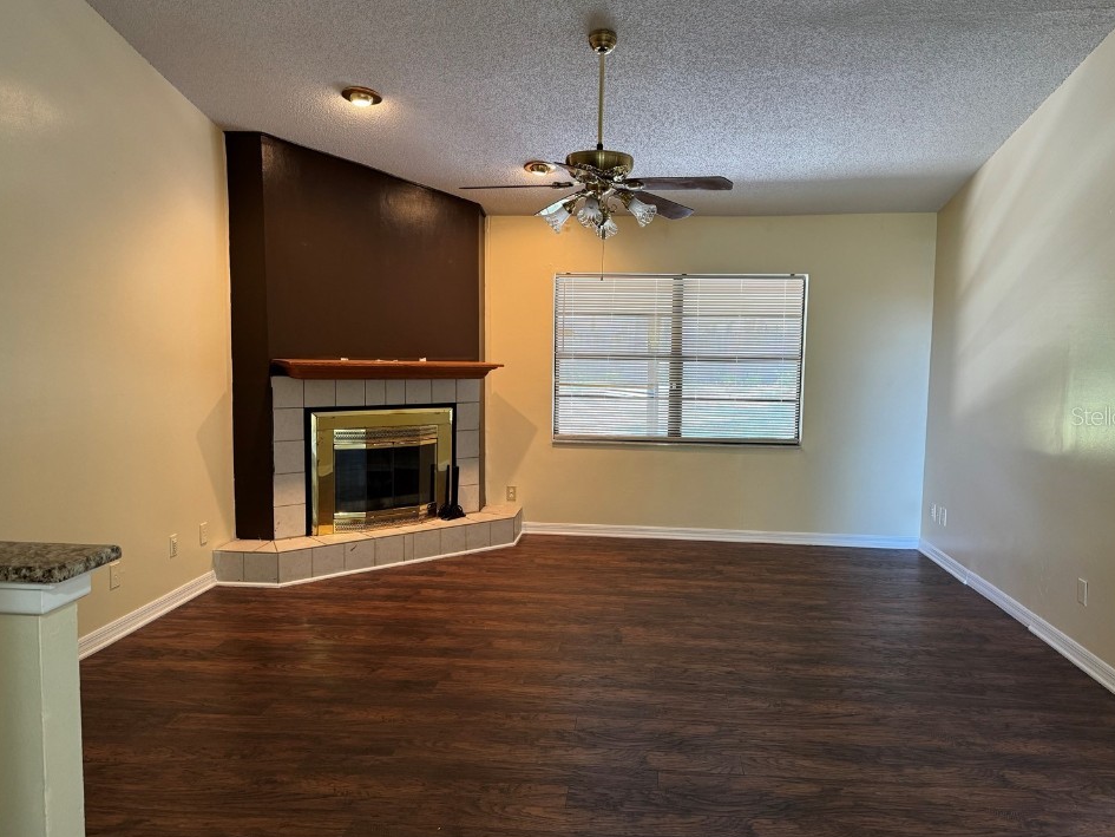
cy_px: 416
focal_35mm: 26
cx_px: 578
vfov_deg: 53.1
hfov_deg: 67.3
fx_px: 838
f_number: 1.78
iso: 250
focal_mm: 6.86
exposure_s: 1/60
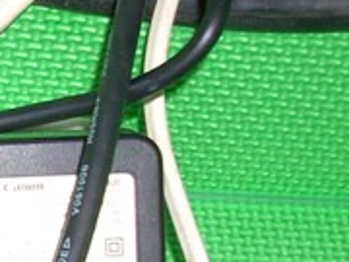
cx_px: -240
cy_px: 278
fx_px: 1653
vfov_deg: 9.0
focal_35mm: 164
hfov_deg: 11.3
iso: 64
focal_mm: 6.2
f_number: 2.8
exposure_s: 1/60
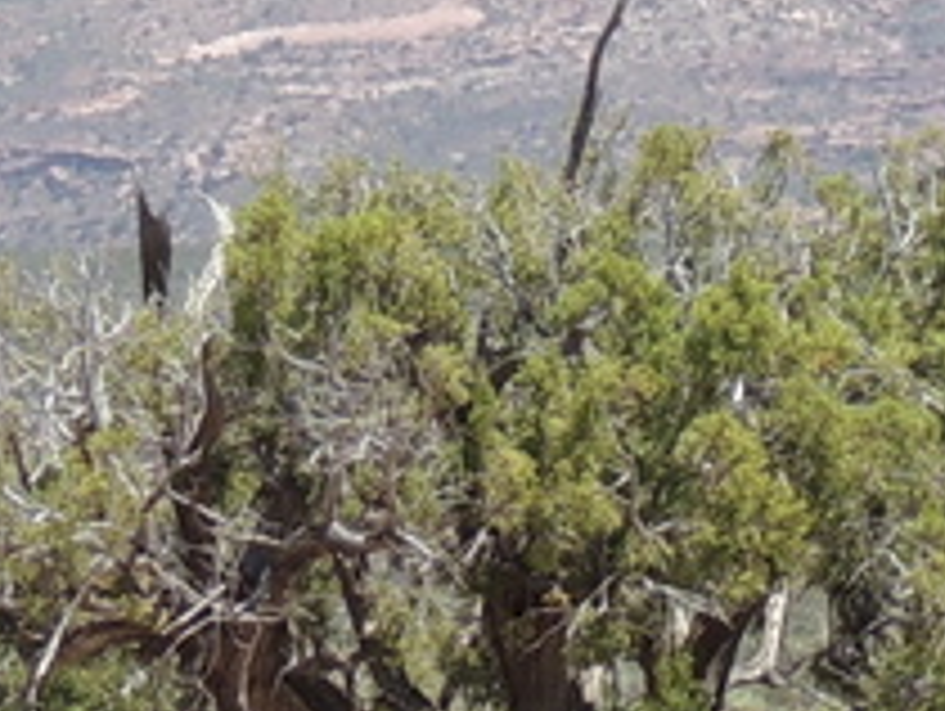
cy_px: 238
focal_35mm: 730
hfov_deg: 2.7
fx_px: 19951
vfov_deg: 2.0
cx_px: 729
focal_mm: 21.4
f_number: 4.2
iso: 100
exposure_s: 1/500
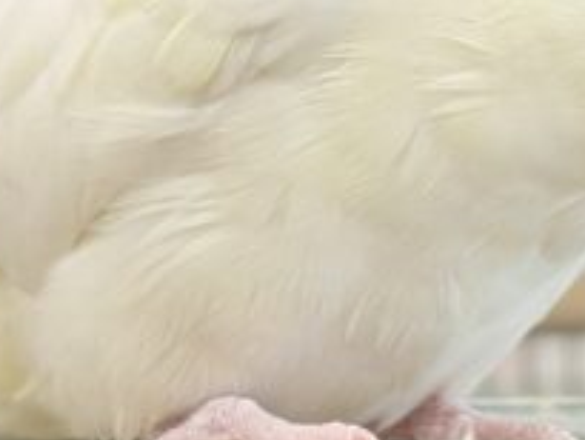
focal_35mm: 162
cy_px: -97
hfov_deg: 12.0
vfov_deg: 9.1
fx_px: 2739
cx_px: 596
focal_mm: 5.96
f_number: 1.6
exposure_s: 1/50
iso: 50
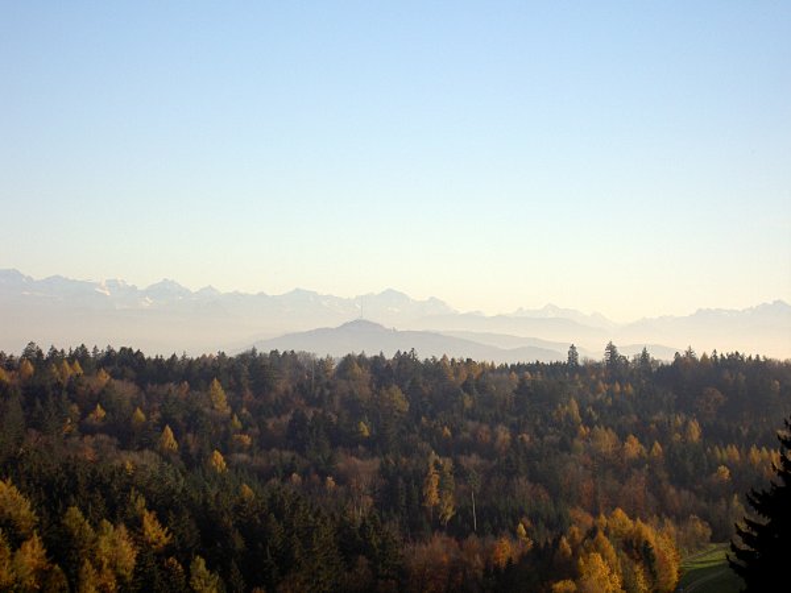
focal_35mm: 102
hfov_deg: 19.3
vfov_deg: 14.5
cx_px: 396
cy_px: 296
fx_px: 2331
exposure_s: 1/400
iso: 50
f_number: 4.9
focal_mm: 16.8
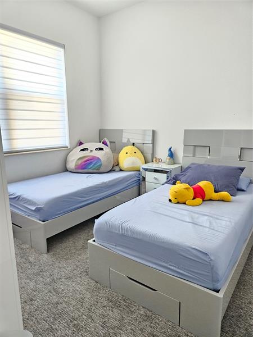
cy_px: 168
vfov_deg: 73.9
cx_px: 126
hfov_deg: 58.9
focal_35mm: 23
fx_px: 224
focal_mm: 5.4
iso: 1250
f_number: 1.8
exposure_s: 1/240
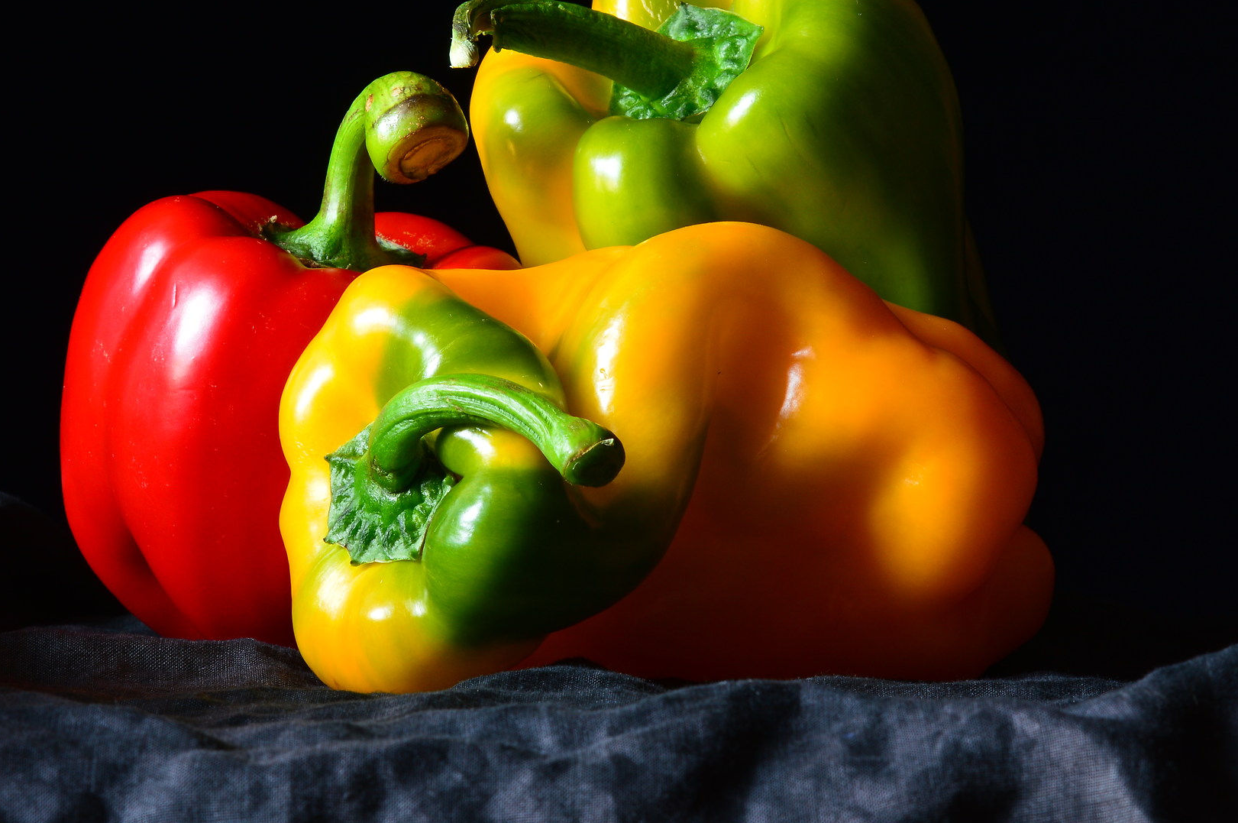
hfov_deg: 13.6
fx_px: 5187
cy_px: 292
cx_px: 532
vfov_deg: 9.1
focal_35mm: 151
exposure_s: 2
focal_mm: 68
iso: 100
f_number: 16
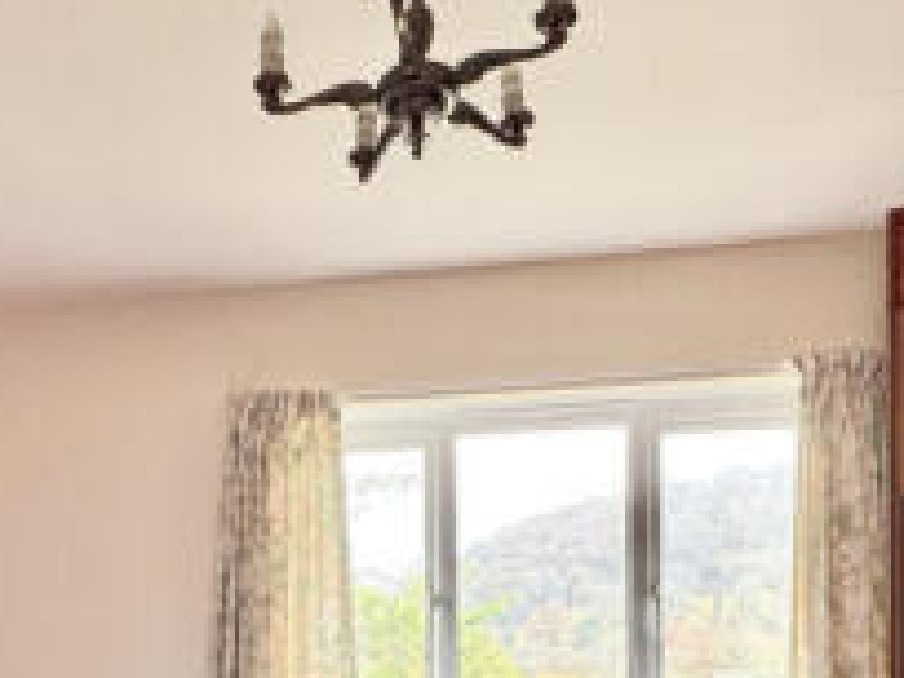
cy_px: 702
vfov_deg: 32.6
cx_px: 268
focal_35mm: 40
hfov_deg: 45.7
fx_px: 1045
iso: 250
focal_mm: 2.22
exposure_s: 1/100
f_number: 2.2
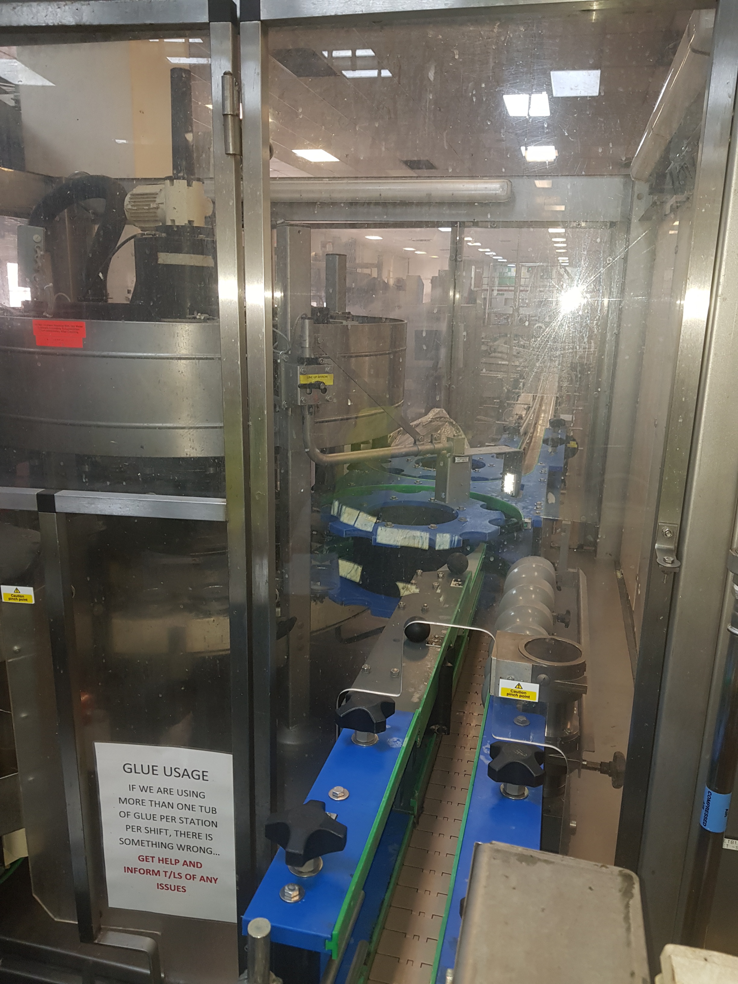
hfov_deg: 53.1
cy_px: 492
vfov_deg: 67.3
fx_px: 739
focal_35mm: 26
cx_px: 369
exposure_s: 1/33
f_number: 1.7
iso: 100
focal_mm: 4.3
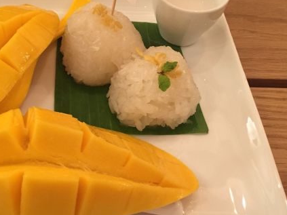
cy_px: 95
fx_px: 398
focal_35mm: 48
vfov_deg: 30.2
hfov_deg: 39.3
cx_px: 100
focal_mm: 4.15
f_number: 2.2
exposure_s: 1/33
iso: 200
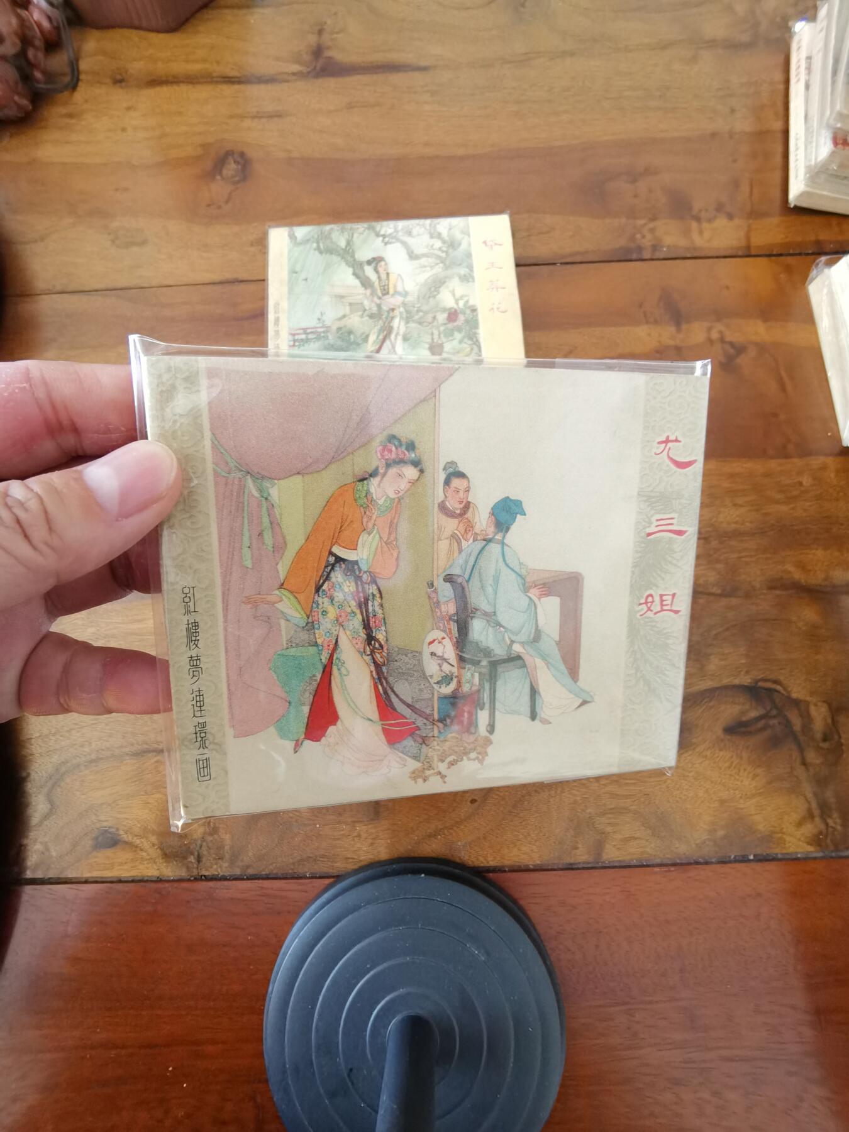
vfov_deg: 91.0
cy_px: 566
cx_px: 424
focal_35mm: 17
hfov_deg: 74.7
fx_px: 556
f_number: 2.2
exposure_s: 1/30
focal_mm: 2.26
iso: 250
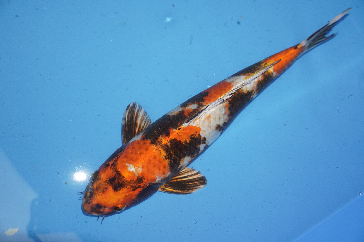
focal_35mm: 54
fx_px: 546
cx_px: 182
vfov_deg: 25.0
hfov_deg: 36.9
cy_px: 121
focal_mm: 36
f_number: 4.5
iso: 1000
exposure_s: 1/160
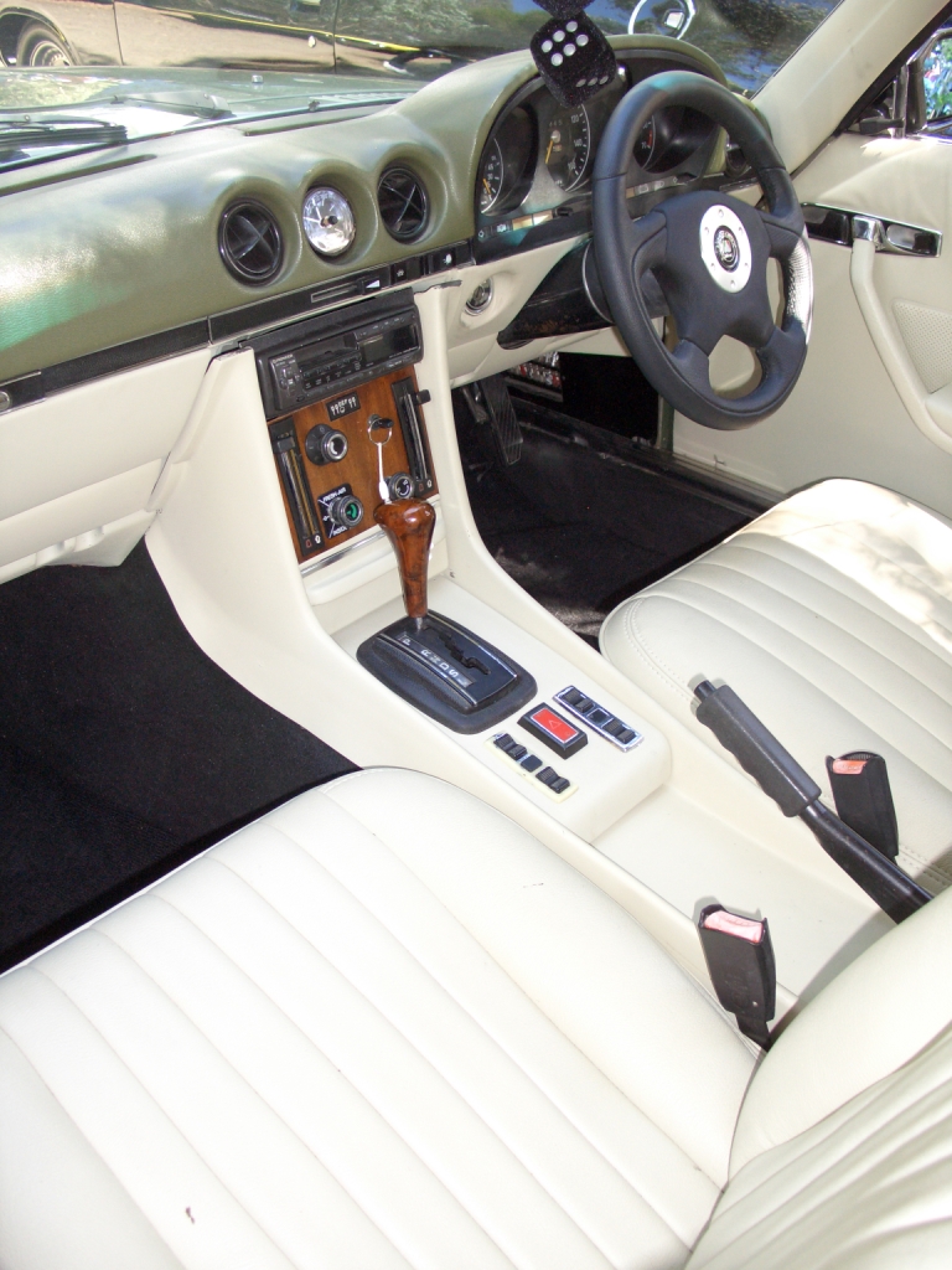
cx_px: 476
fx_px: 1210
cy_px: 635
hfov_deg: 42.9
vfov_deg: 55.4
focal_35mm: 33
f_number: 2.8
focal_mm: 7.1
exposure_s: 1/100
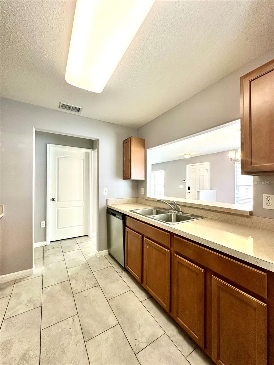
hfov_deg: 85.7
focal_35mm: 14
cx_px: 137
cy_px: 182
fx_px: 148
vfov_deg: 102.1
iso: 160
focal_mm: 2.22
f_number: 2.2
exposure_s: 1/60
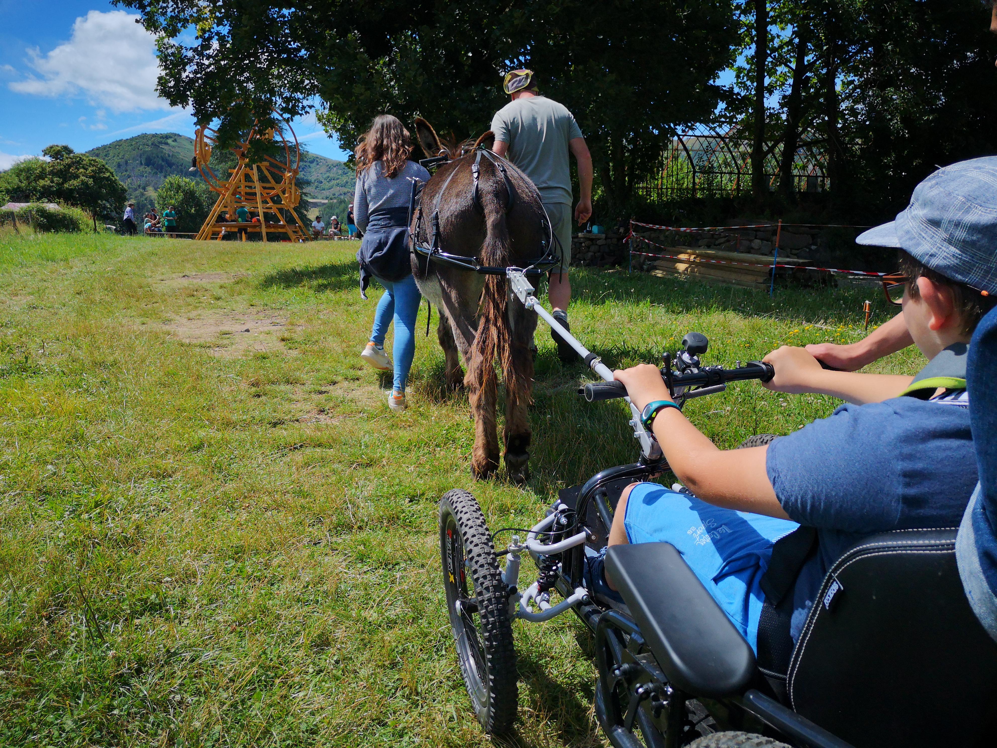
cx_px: 498
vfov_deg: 51.4
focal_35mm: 27
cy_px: 374
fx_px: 778
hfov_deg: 65.3
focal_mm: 3.95
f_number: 1.8
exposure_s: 1/3636
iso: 50
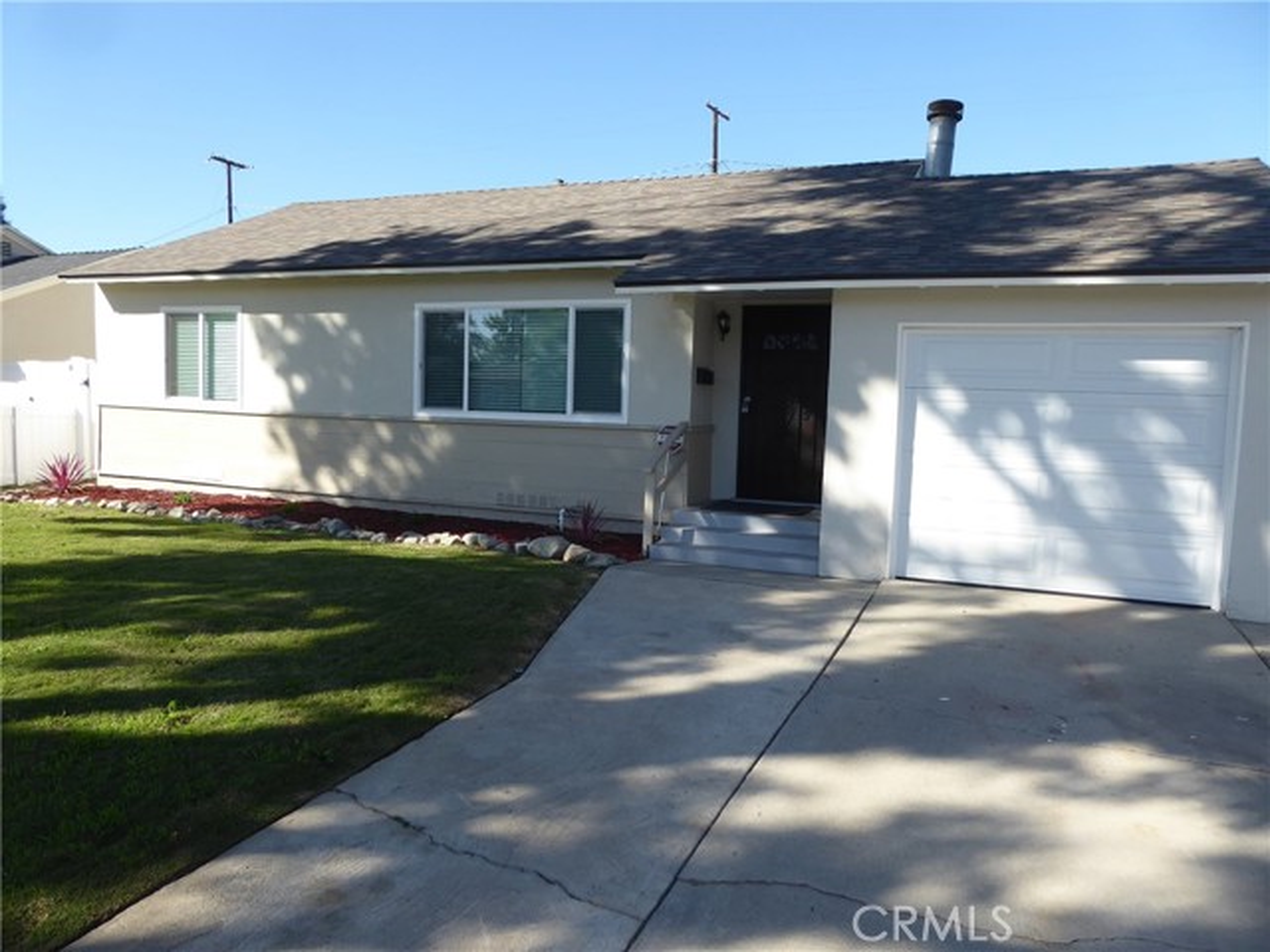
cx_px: 635
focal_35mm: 25
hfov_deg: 69.4
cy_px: 476
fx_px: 917
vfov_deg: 54.9
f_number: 3.3
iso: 80
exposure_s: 1/400
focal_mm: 4.3
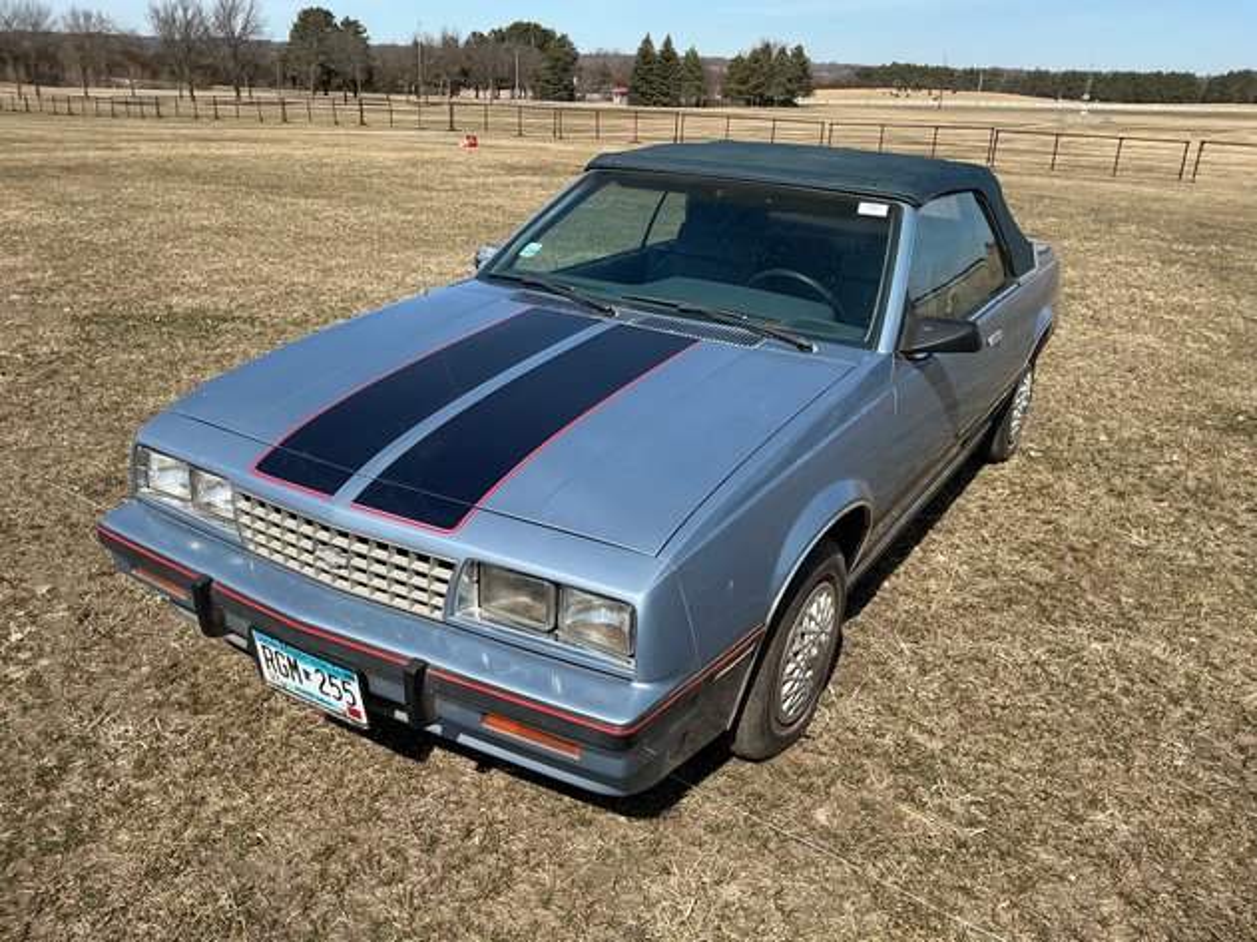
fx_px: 1017
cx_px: 628
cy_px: 471
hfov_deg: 63.5
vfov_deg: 49.7
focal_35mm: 28
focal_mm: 3
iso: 25
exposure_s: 1/1786
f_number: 1.8
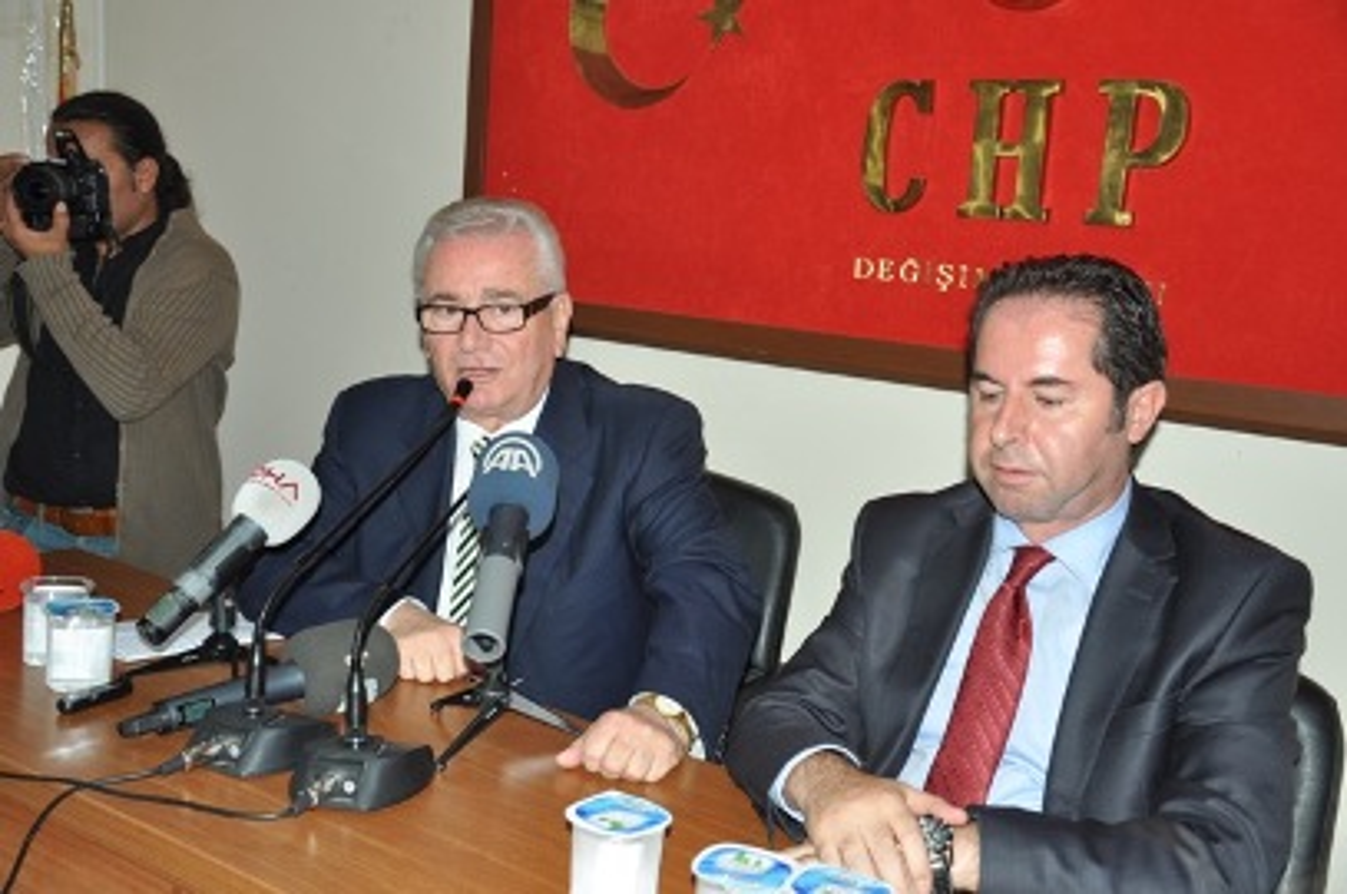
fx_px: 1457
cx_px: 674
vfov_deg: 34.1
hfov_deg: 49.6
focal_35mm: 39
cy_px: 447
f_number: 4
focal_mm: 26
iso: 200
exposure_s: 1/60
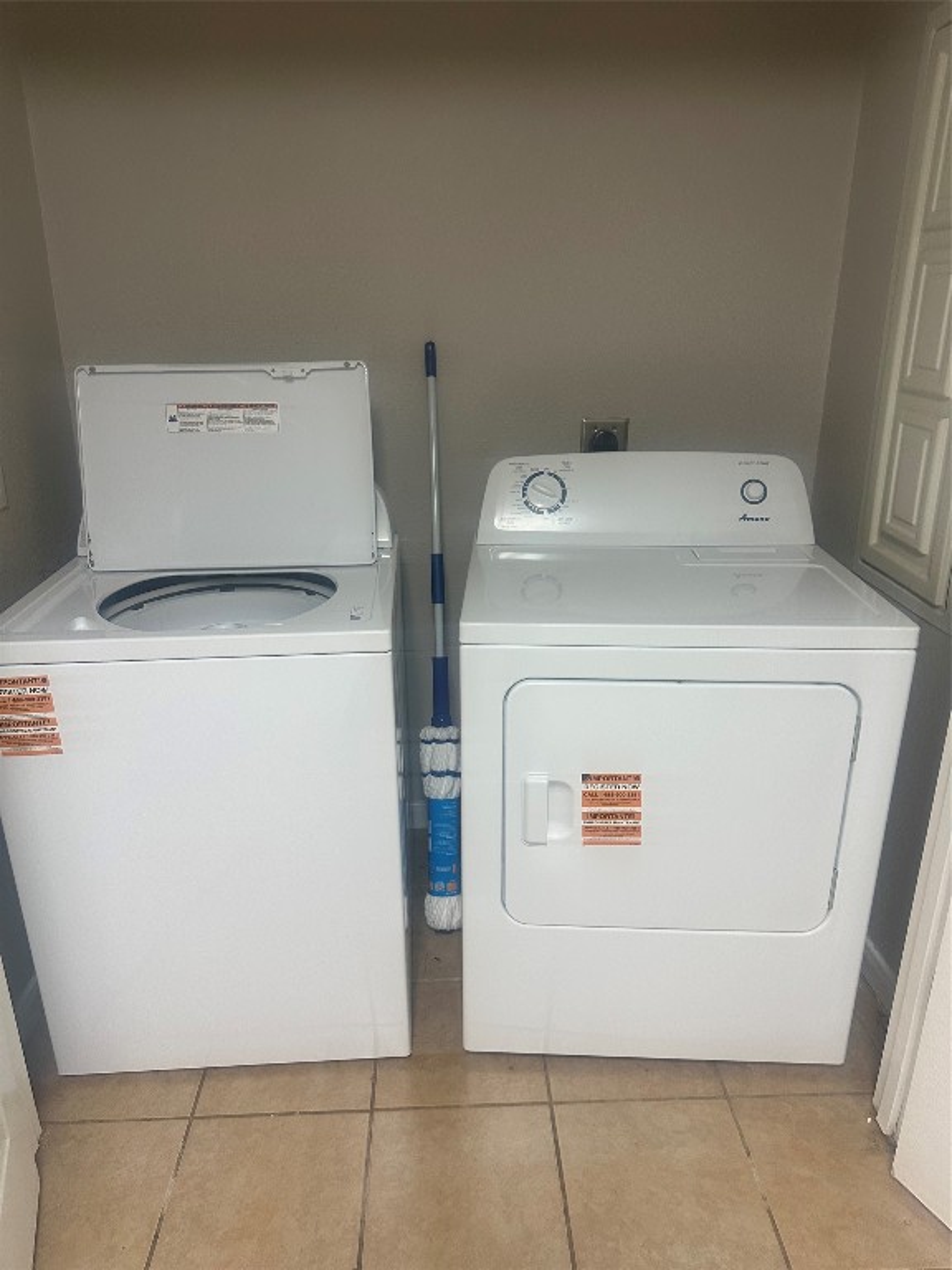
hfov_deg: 56.8
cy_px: 635
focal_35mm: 24
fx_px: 880
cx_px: 476
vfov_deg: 71.6
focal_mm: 6.86
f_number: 1.78
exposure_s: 1/120
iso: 200
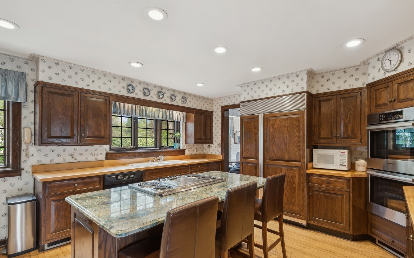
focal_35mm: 17
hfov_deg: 94.3
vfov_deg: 67.9
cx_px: 215
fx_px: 192
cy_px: 135
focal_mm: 16
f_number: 9
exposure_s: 1/2.5
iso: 200
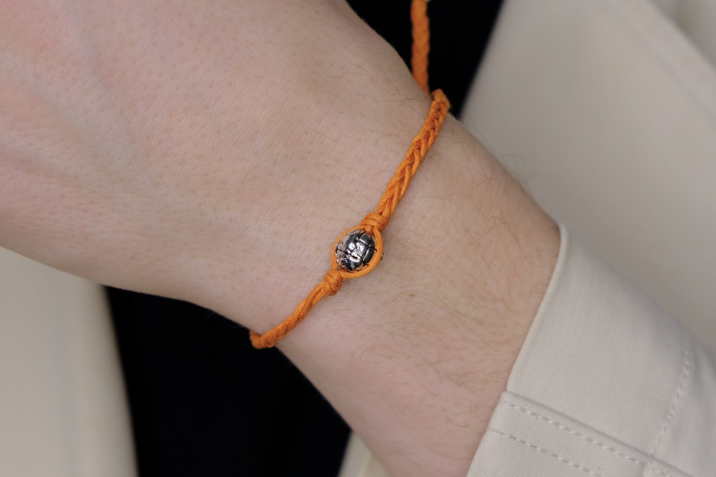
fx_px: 974
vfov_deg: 27.5
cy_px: 238
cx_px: 358
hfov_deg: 40.3
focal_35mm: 49
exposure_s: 1/60
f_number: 4
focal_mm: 32.9
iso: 250
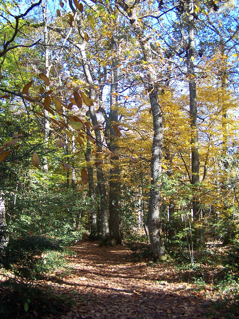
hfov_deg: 37.7
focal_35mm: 38
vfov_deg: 49.0
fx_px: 350
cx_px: 120
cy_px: 160
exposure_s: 1/90
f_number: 2.8
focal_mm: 6.3
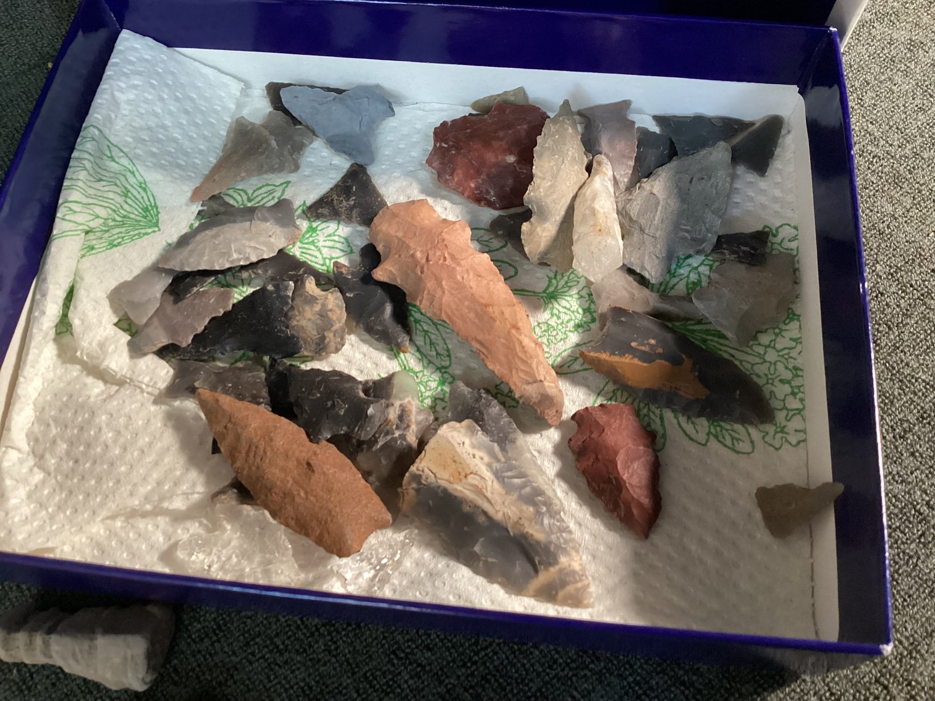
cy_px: 350
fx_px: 837
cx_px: 468
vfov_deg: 45.4
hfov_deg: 58.3
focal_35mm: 31
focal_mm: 3.3
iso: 320
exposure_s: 1/60
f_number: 2.4
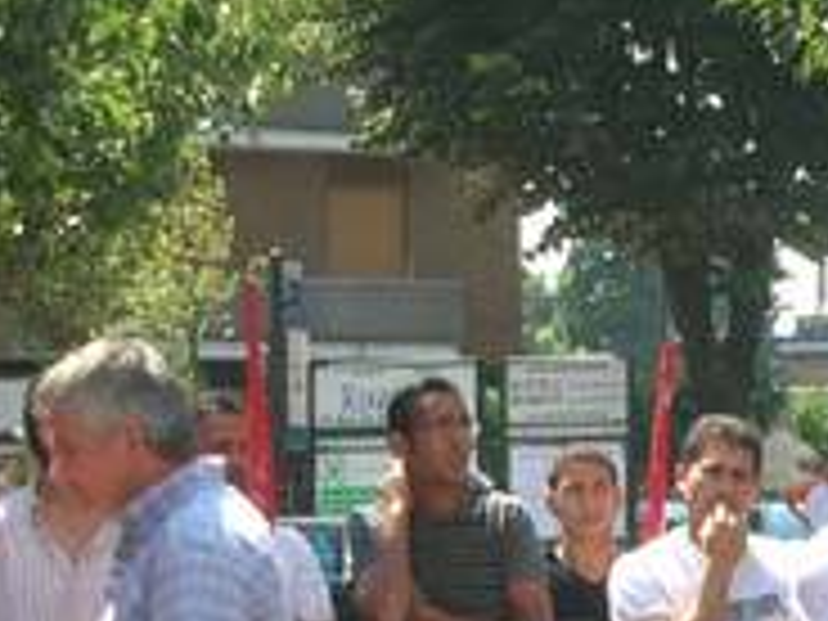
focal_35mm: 170
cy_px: 657
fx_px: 4066
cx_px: 594
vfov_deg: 8.7
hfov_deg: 11.6
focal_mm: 13
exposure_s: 1/81.7
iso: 50
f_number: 6.9
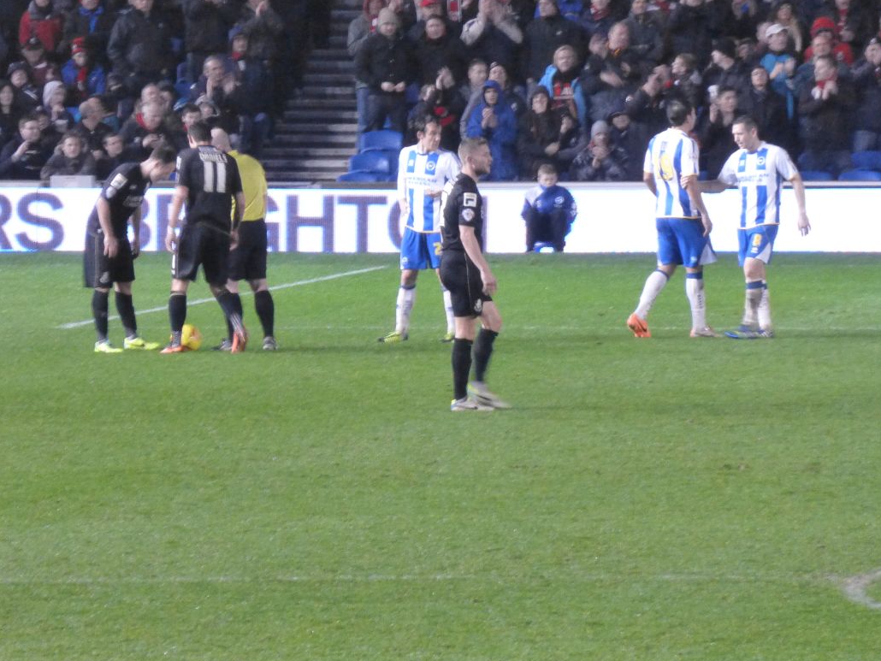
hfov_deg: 3.5
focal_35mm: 559
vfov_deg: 2.7
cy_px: 311
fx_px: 14230
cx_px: 417
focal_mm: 86
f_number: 6.4
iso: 1250
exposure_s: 1/25
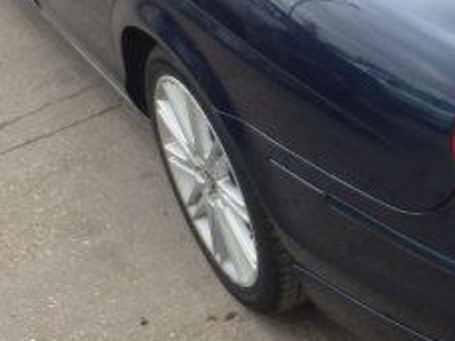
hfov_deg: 23.5
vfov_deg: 18.2
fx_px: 1038
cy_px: 8
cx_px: 473
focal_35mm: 79
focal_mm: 5
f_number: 3.9
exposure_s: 1/125
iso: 125
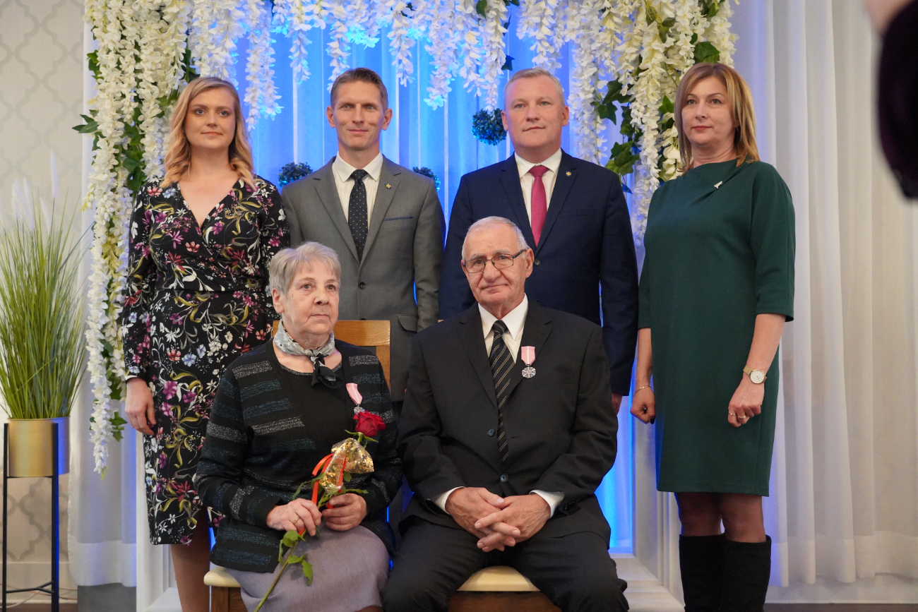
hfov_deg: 43.6
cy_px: 306
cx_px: 459
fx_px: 1148
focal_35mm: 45
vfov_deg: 29.9
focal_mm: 45
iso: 12800
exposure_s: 1/160
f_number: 4
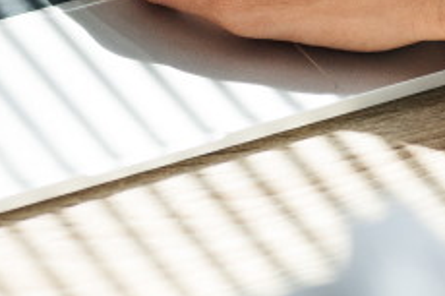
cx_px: 219
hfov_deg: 5.8
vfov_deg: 3.8
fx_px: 4410
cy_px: -183
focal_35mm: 357
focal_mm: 82
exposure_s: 1/640
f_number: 3.5
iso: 320
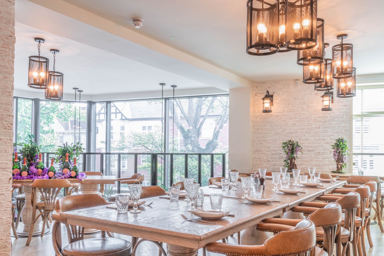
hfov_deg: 60.3
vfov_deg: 42.3
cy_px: 128
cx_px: 192
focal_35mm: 31
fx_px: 331
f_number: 22
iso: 50
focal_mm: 31
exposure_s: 2.5
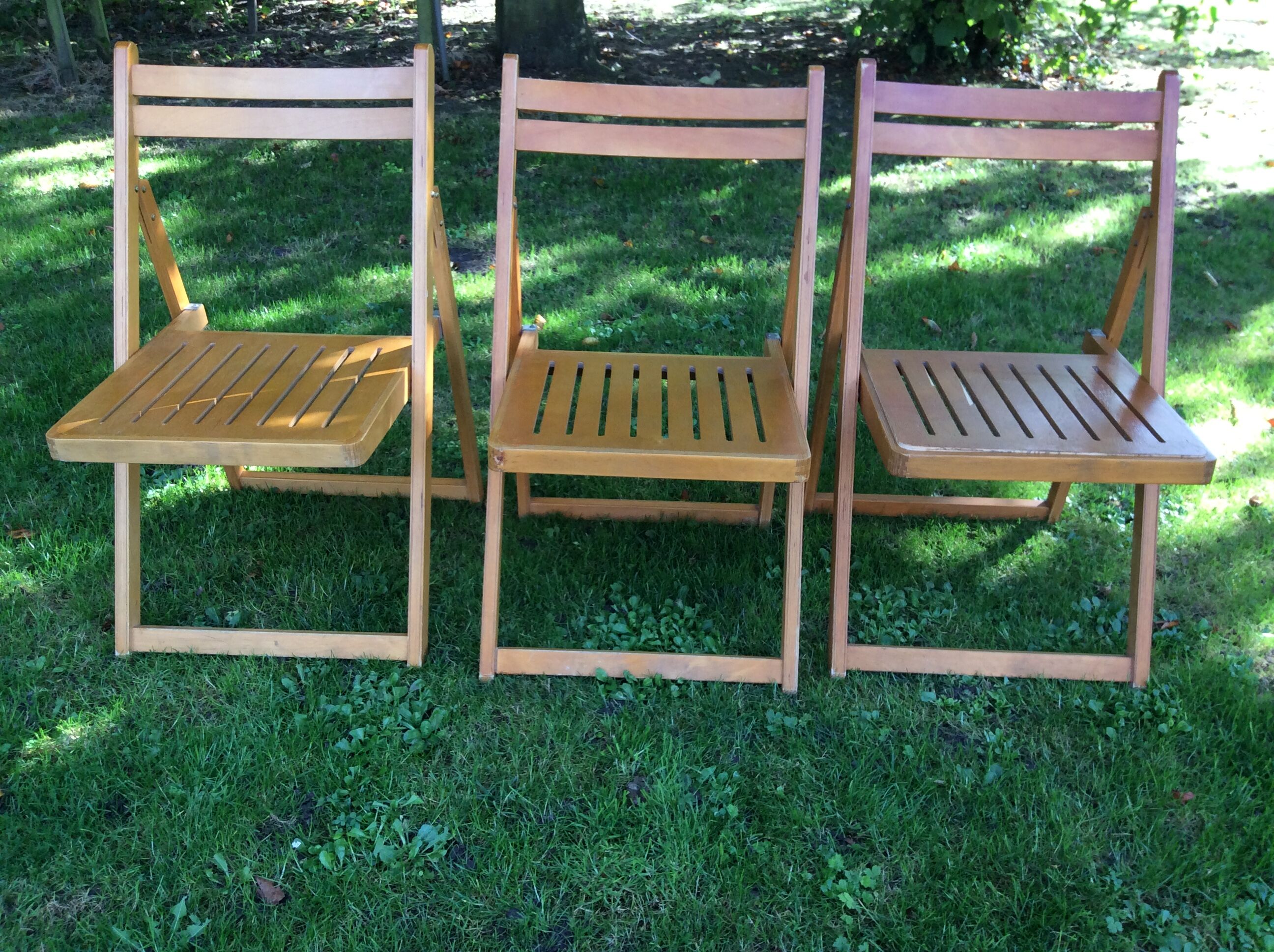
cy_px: 476
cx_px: 637
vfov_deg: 44.1
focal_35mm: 32
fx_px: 1176
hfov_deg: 56.9
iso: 50
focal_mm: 3.3
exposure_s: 1/100
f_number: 2.4
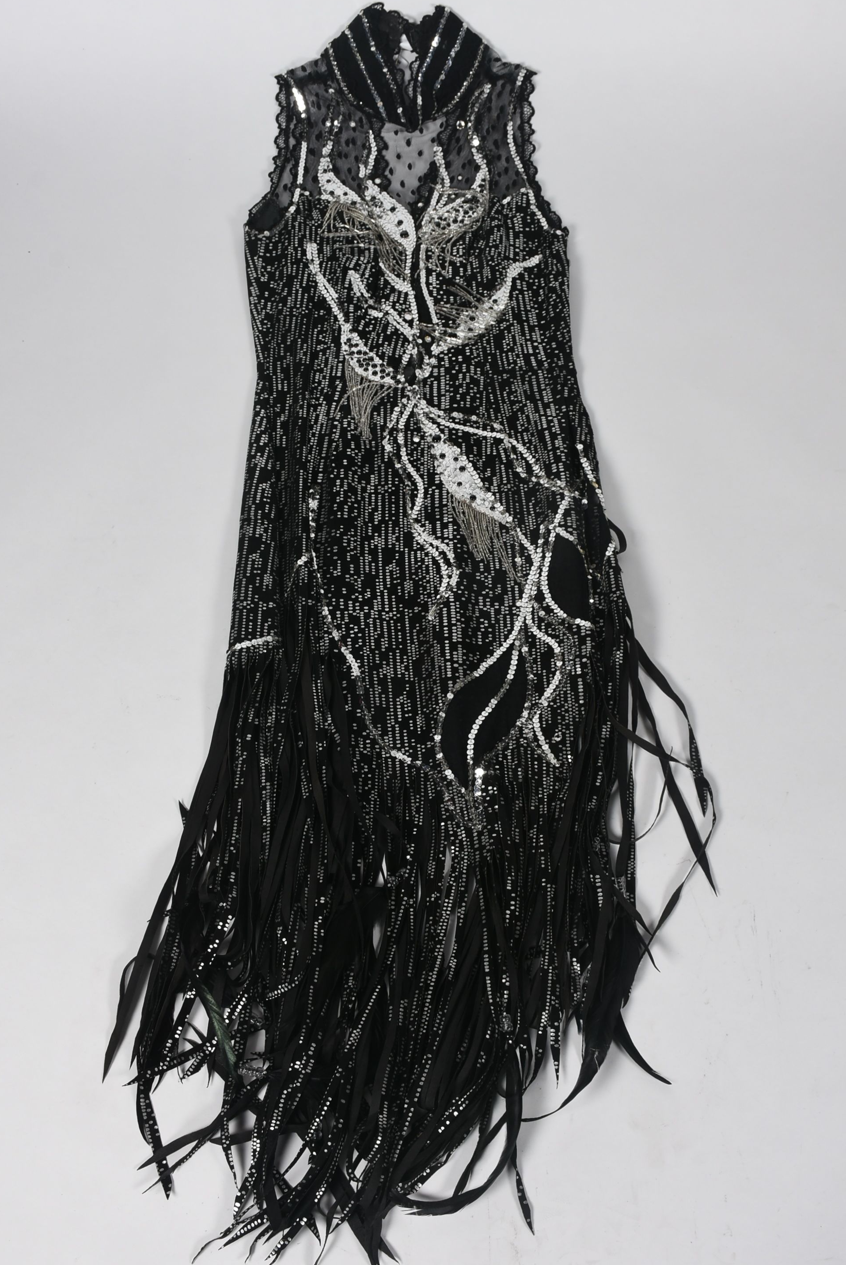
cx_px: 418
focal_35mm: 47
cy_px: 627
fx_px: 1654
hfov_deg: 28.7
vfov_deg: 41.9
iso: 200
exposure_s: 1/125
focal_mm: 30
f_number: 10
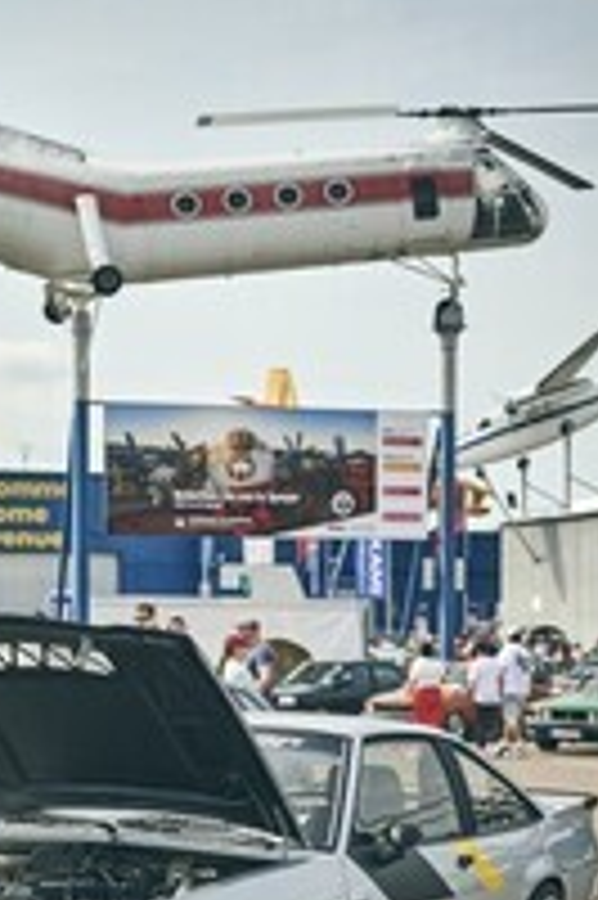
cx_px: 166
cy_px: 742
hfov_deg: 15.5
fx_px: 2196
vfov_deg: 22.8
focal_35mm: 88
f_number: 3.5
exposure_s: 1/1250
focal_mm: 44
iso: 100
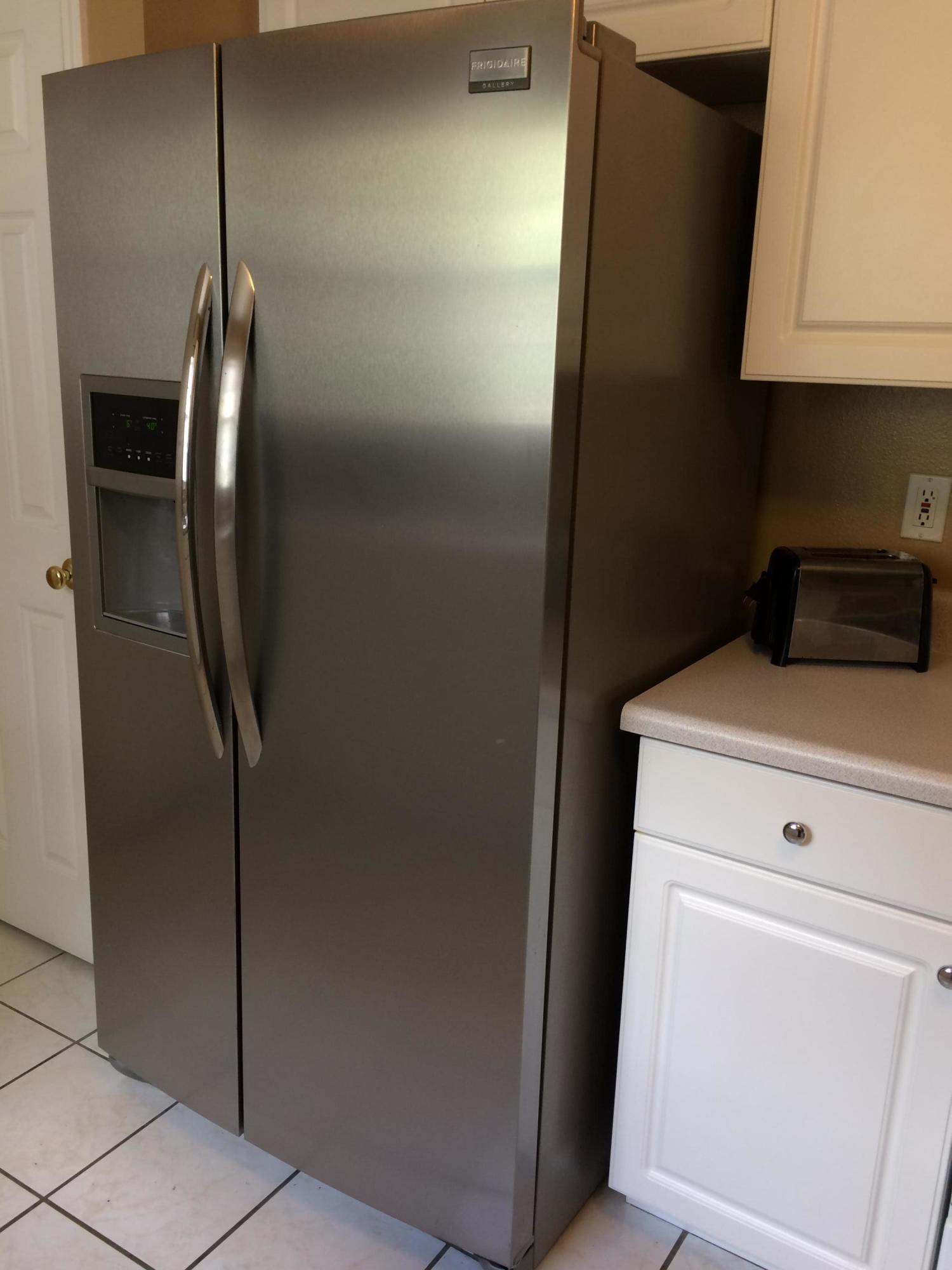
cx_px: 476
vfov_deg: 61.7
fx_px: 1063
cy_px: 635
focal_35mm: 29
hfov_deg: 48.2
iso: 40
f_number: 2.2
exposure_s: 1/40
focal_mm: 4.15
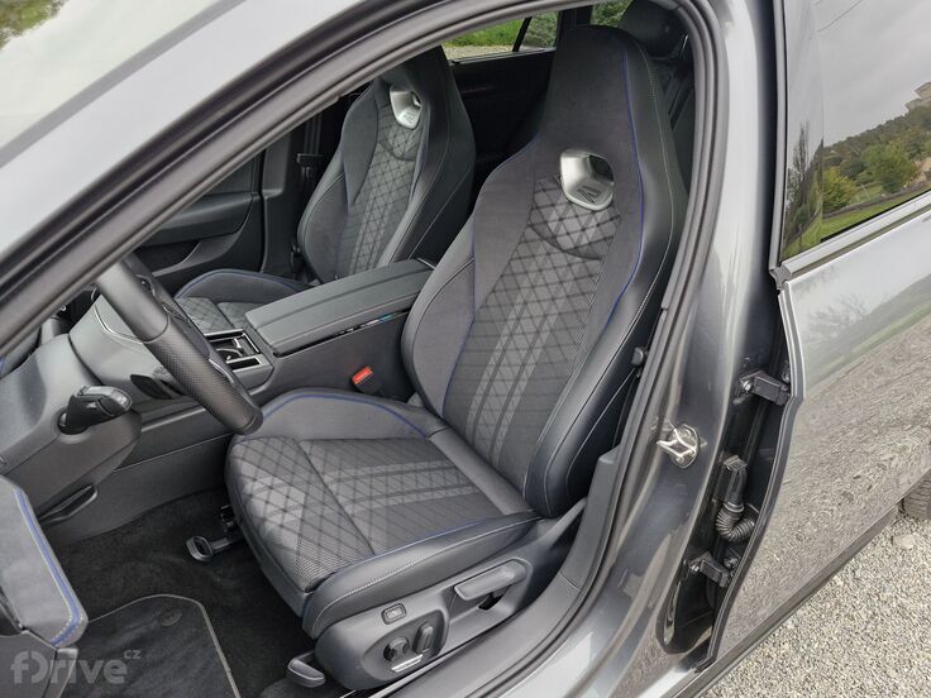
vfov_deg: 58.9
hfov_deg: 73.9
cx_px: 466
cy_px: 349
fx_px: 619
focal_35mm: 23
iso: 160
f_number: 1.8
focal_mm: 5.54
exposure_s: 1/180
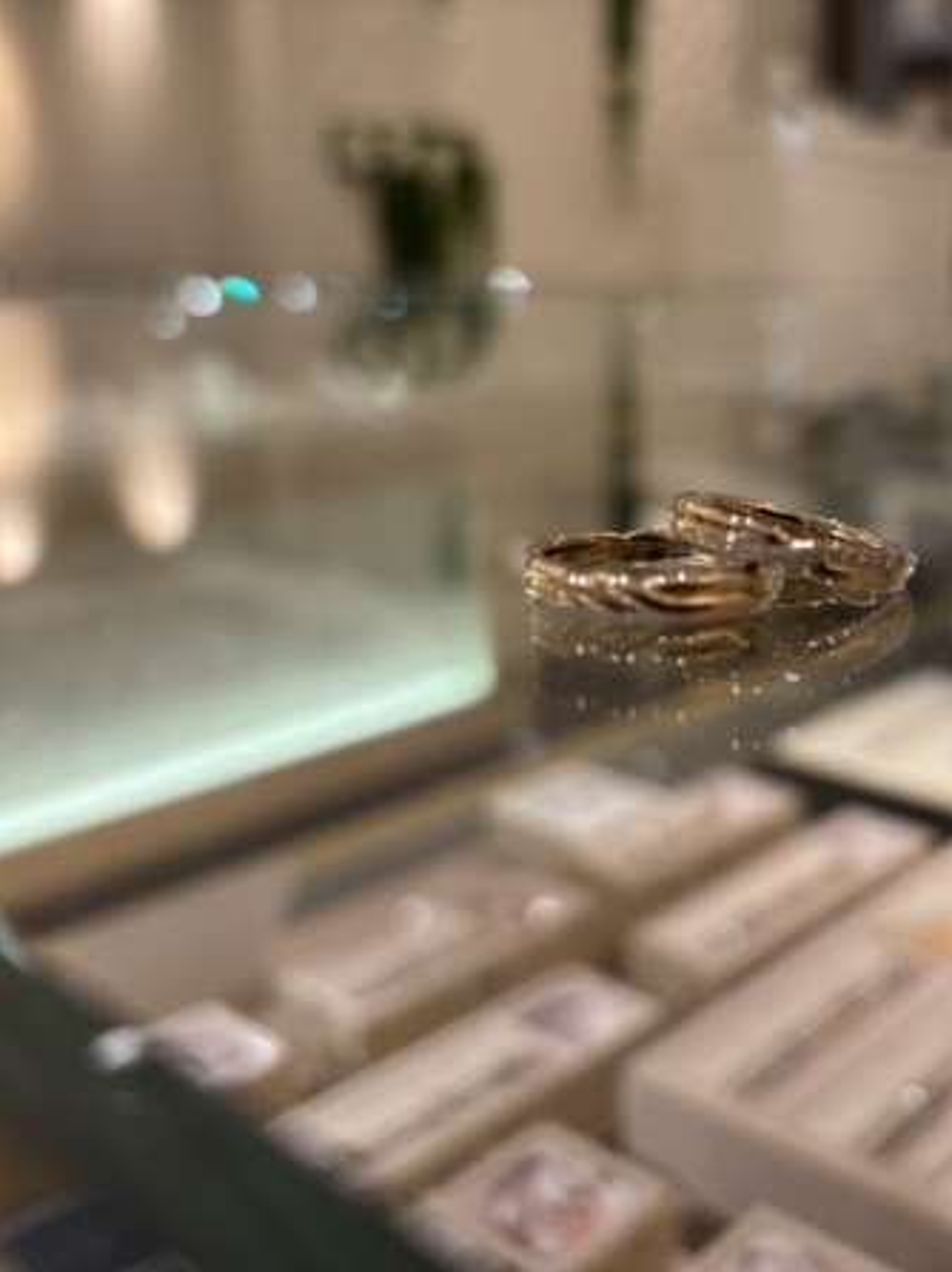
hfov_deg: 39.5
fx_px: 1285
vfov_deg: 52.7
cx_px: 715
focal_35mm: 35
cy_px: 639
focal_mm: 5.96
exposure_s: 1/120
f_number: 1.6
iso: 80
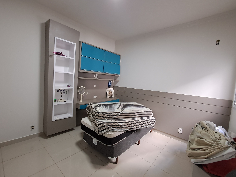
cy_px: 88
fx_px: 109
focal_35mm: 16
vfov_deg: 78.1
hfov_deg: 94.5
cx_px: 118
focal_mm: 1.64
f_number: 2.2
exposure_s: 1/24
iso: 200
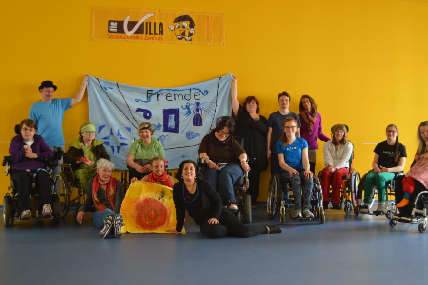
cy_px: 156
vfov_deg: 32.6
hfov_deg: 47.4
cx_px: 230
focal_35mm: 41
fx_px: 487
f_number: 4
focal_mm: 24
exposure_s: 1/25
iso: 400
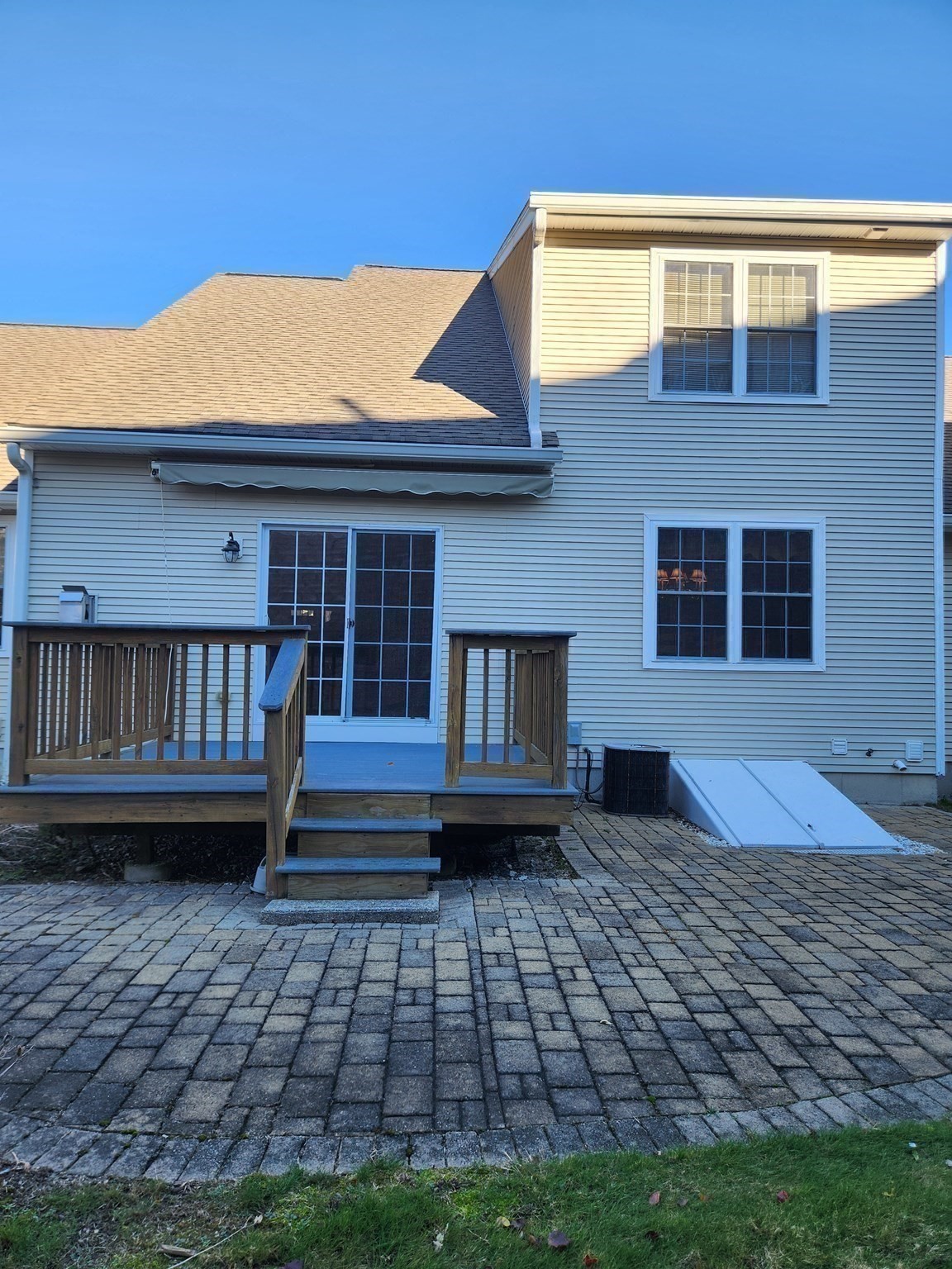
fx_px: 843
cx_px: 476
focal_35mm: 23
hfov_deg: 58.9
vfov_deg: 73.9
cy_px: 634
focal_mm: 5.4
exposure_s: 1/389
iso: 20
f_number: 1.8
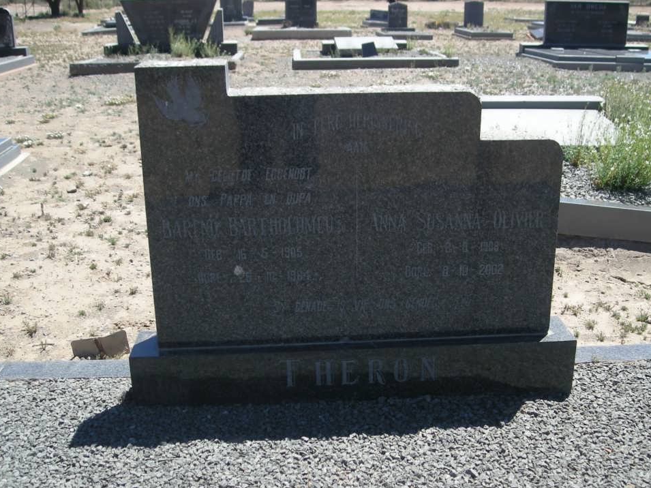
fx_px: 827
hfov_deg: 42.9
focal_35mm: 44
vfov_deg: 32.9
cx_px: 368
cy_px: 251
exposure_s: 1/135
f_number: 5.7
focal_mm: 5.7
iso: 50
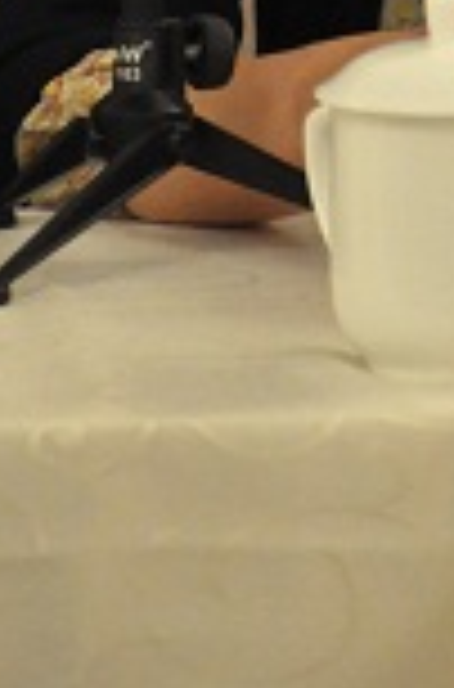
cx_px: 661
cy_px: -652
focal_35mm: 619
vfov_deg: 3.3
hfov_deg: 2.2
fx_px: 11788
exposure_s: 1/30
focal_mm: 105
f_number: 5.6
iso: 3200
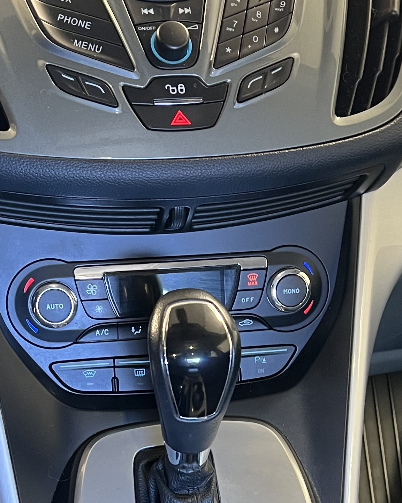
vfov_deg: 26.1
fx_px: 1056
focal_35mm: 71
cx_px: 190
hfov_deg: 21.6
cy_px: 432
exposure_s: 1/50
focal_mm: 5.7
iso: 400
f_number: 1.5
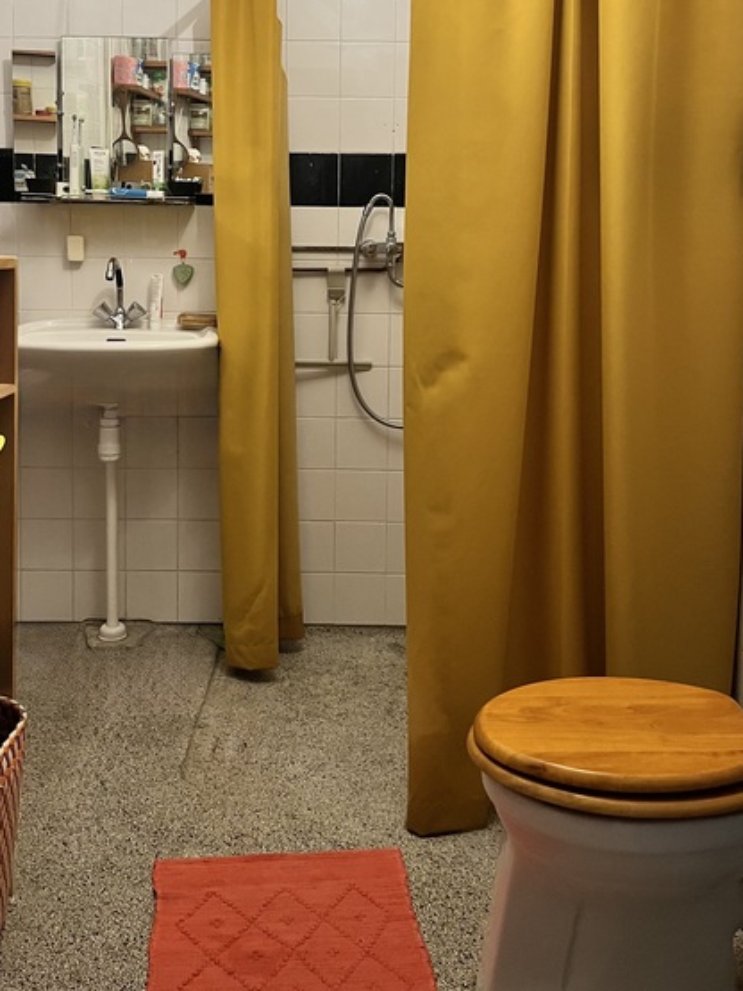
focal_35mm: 36
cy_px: 332
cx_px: 318
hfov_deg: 39.6
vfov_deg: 50.5
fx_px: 1031
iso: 500
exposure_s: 1/33
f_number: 1.6
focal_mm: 5.1
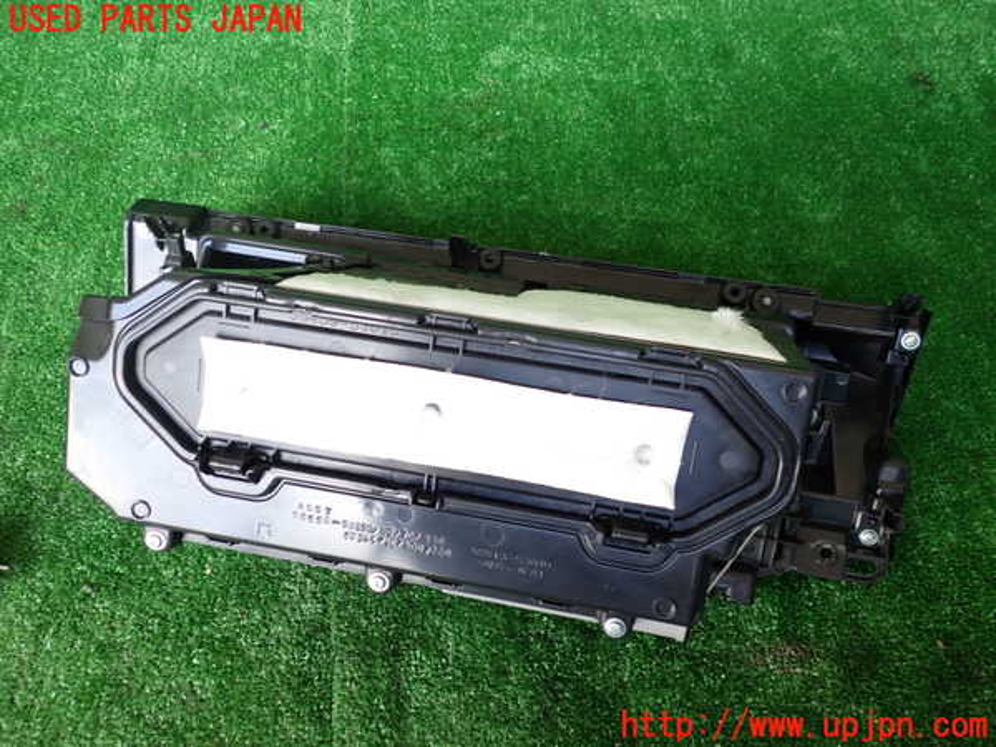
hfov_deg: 60.0
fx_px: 863
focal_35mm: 30
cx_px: 498
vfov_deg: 46.8
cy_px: 374
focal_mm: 5.4
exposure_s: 1/80
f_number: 2.3
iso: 200
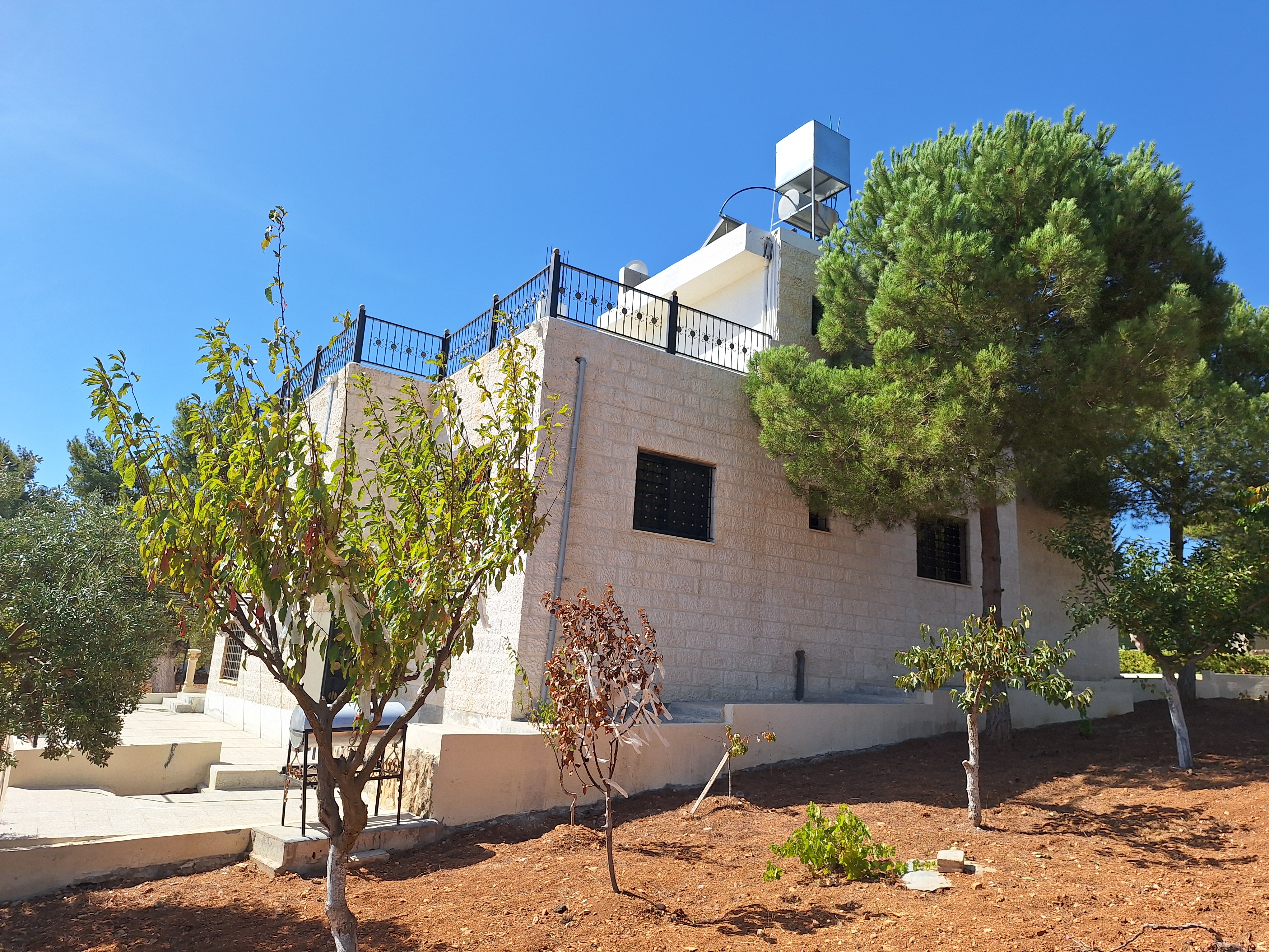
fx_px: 843
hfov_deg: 73.9
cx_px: 634
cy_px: 476
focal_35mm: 23
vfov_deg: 58.9
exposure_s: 1/2959
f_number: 1.8
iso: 40
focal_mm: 5.54
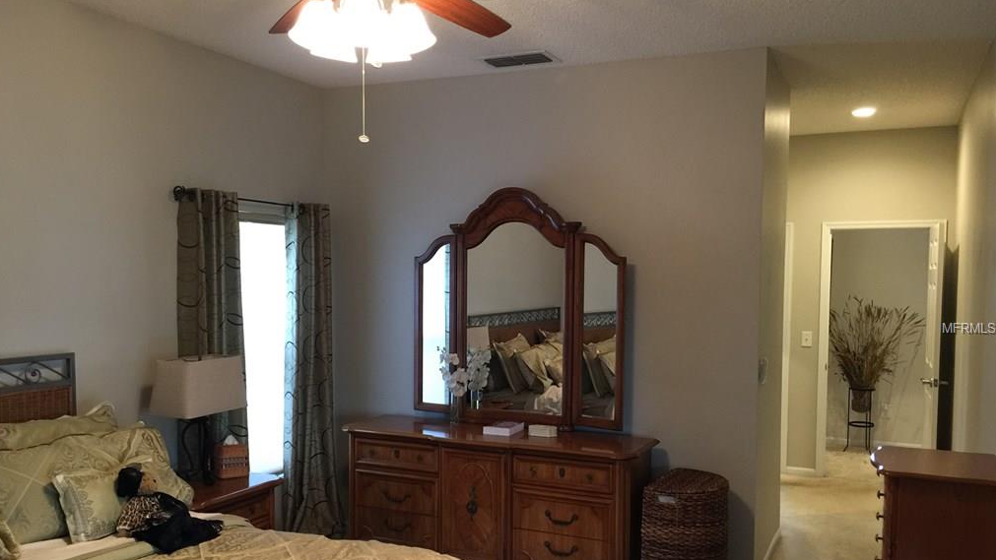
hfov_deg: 61.0
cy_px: 329
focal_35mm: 32
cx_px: 498
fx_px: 845
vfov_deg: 36.6
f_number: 2.2
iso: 125
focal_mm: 4.15
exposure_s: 1/15
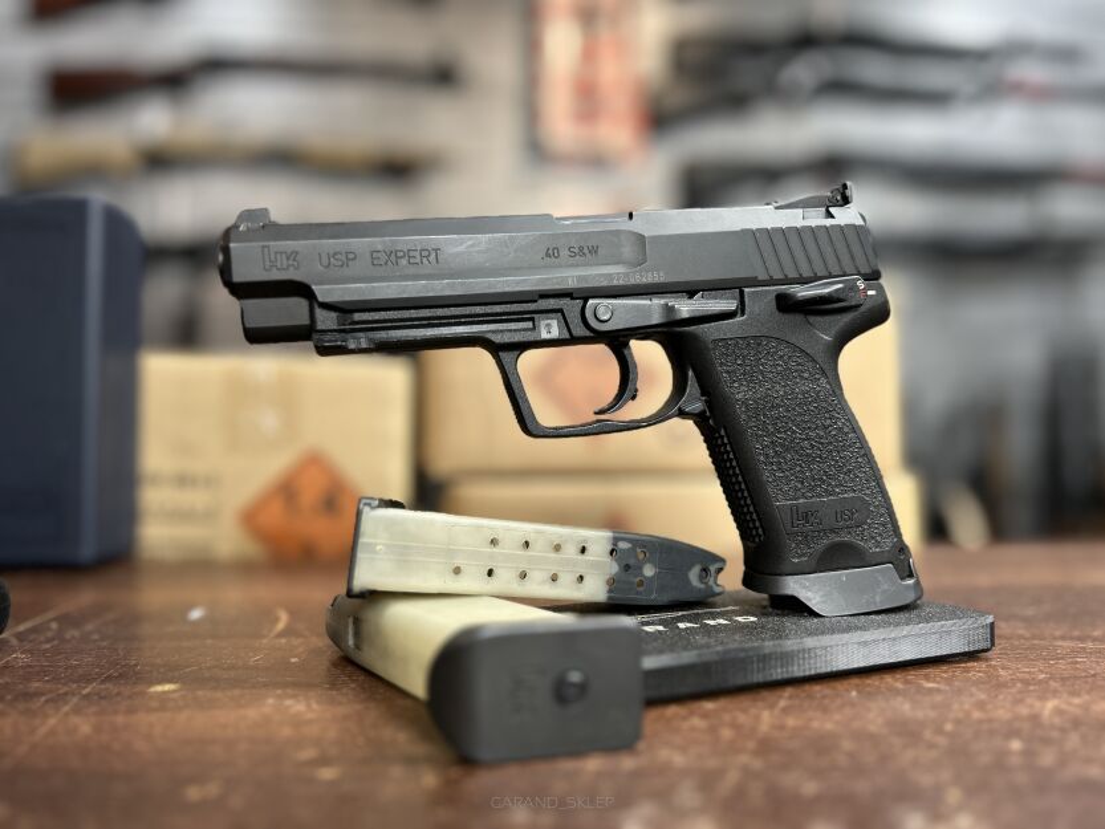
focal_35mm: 26
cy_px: 414
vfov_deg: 53.1
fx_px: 830
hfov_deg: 67.3
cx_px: 552
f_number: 1.5
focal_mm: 5.7
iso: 80
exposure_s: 1/50
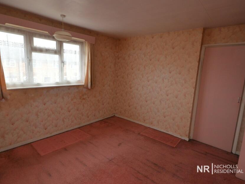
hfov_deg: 82.9
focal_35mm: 20
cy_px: 90
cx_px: 118
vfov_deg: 67.0
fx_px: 139
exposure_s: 1/30
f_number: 7.1
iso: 800
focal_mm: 11
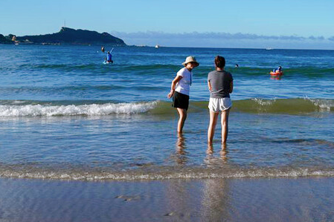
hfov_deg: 27.0
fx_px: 668
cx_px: 309
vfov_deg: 18.8
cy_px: 64
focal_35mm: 72
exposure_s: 1/1250
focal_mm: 38
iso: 320
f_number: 8
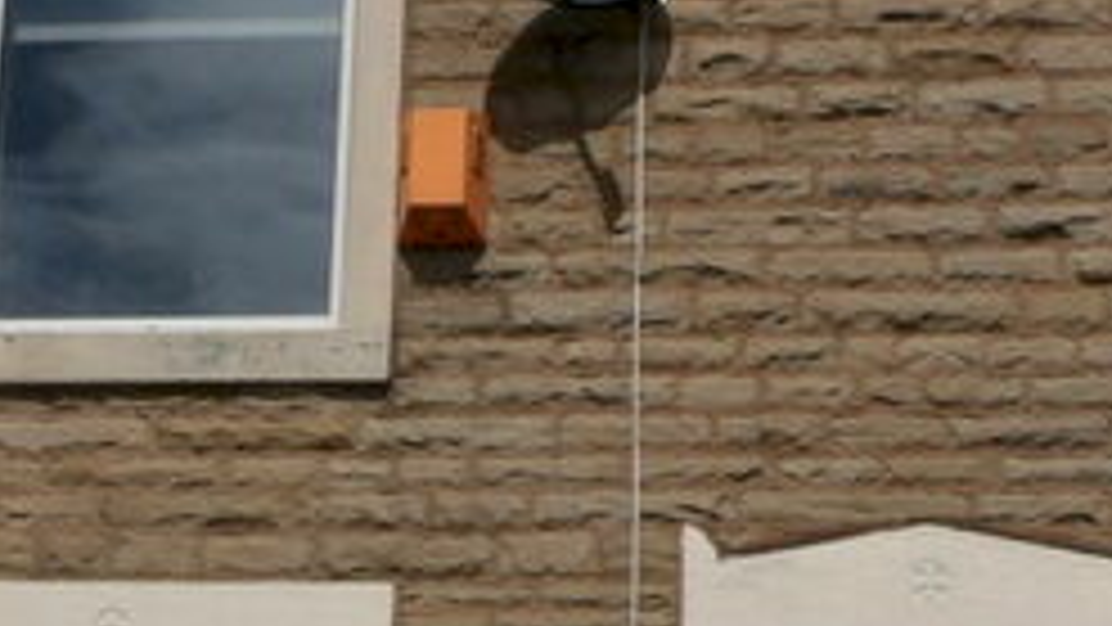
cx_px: 558
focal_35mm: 74
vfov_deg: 15.9
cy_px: 660
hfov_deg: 28.6
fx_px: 2182
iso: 100
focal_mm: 4.3
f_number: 7.7
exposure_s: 1/693
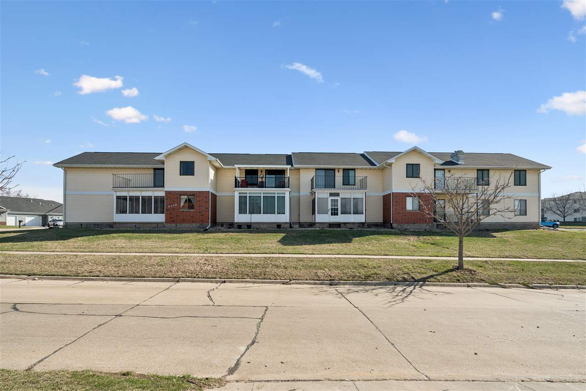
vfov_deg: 67.4
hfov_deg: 90.0
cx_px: 293
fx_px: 293
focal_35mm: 18
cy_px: 196
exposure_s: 1/1600
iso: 400
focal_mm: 18
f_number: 8
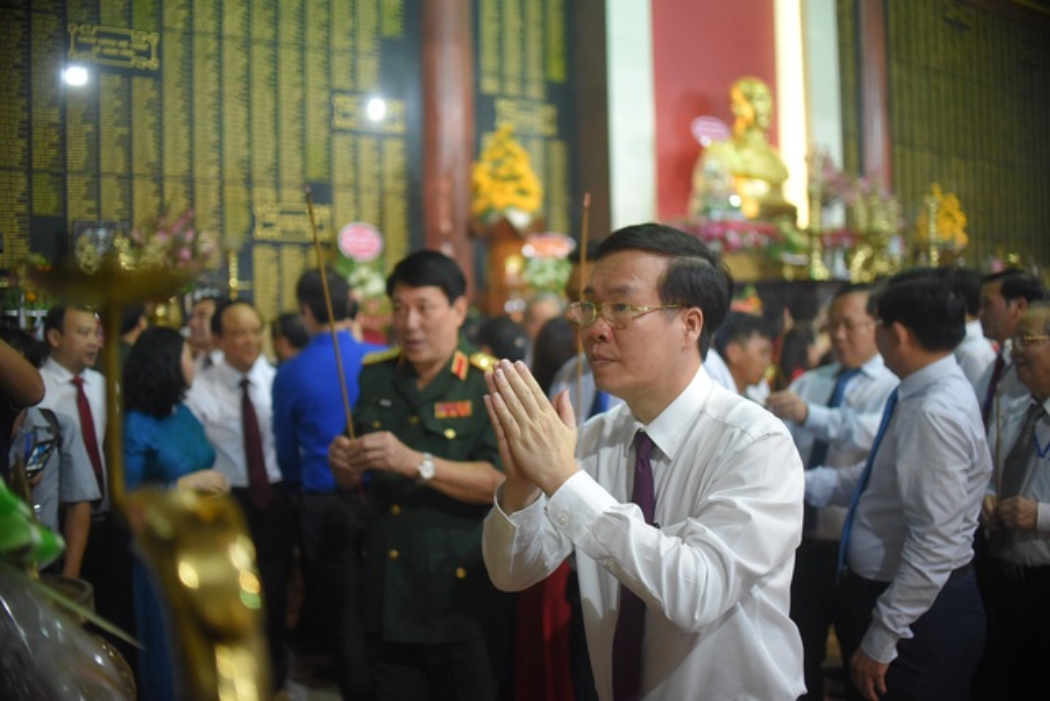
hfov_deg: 54.4
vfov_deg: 37.9
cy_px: 350
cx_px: 525
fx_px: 1021
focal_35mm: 35
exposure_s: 1/500
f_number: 1.8
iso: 3200
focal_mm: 35
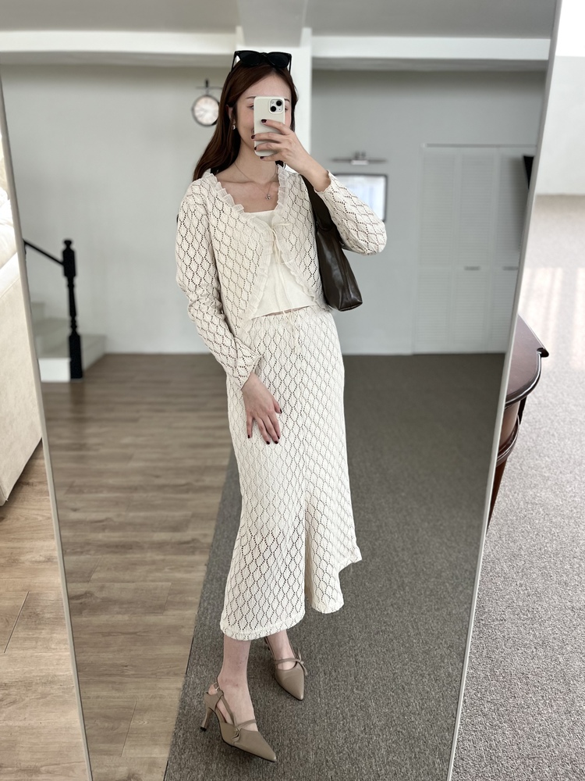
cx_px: 292
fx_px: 586
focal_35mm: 26
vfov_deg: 67.3
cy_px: 390
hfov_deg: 53.1
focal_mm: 5.1
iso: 100
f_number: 1.6
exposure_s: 1/122
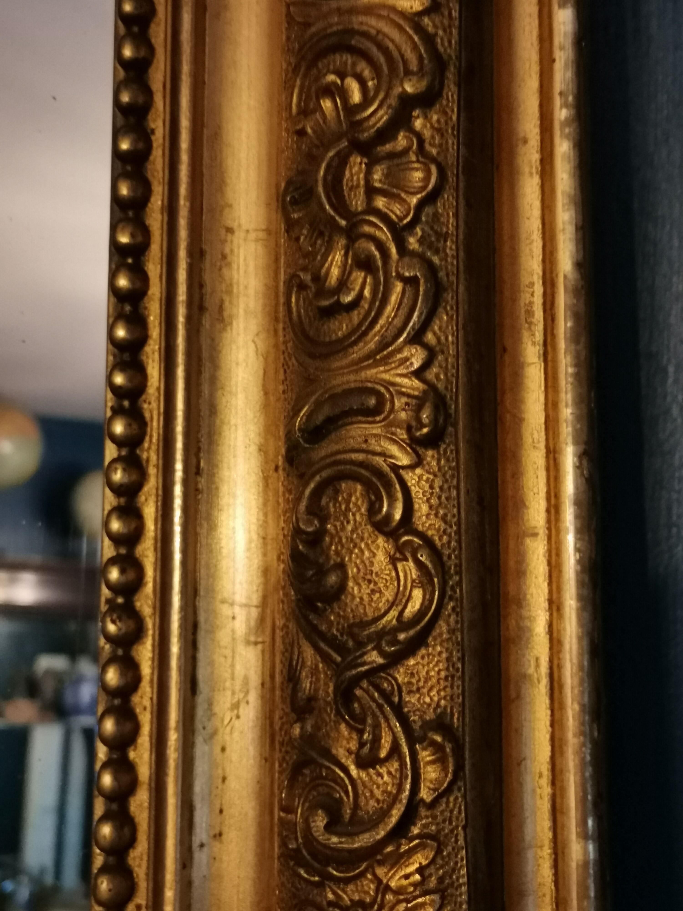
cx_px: 342
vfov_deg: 44.8
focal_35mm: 42
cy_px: 456
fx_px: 1105
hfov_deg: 34.3
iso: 1000
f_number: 1.8
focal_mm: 4.75
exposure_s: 1/25
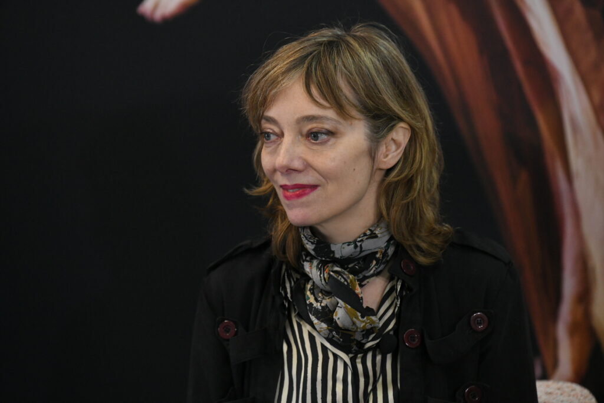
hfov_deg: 10.3
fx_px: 3356
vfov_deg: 6.9
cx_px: 302
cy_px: 202
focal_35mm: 200
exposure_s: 1/200
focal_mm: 200
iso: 4000
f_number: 4
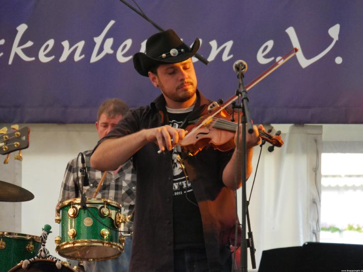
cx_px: 182
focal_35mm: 240
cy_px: 136
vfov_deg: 6.2
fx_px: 2517
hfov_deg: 8.2
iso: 2500
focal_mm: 120
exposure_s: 1/250
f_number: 5.8
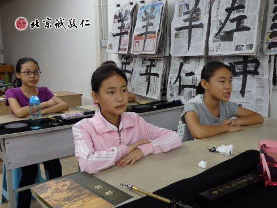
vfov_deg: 42.9
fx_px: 264
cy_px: 104
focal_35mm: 33
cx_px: 138
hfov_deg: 55.4
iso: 500
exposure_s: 1/60
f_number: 3.4
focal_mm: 6
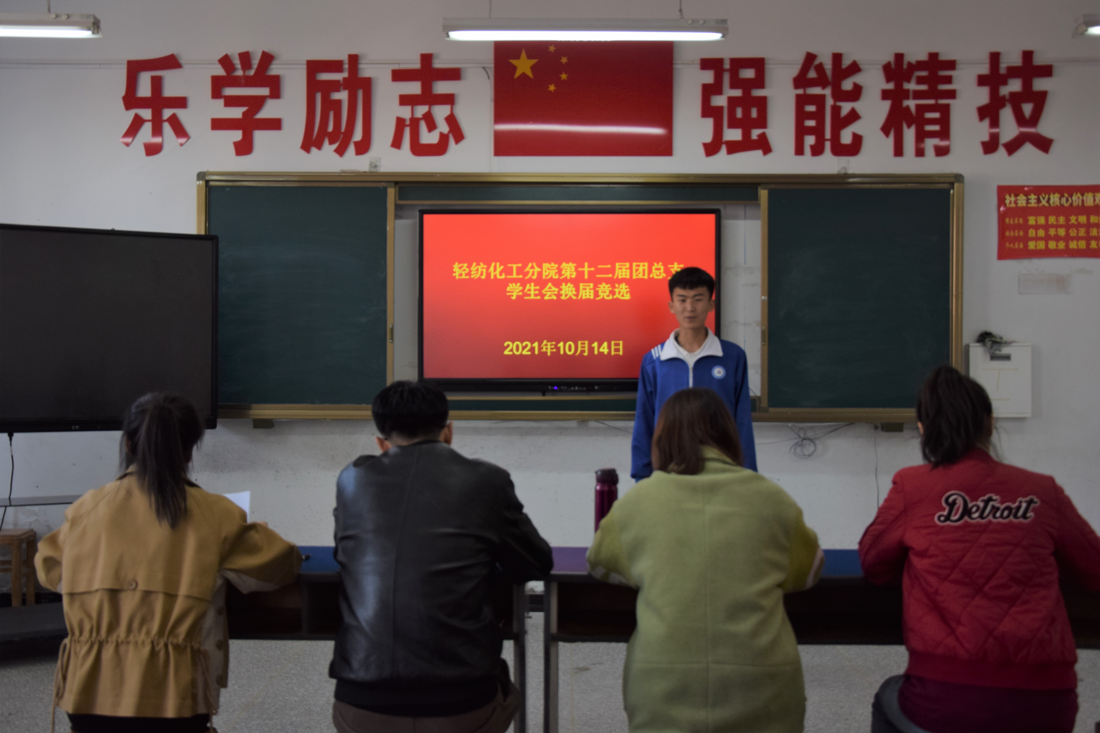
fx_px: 1192
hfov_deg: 49.6
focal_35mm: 39
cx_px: 550
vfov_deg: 34.2
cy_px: 366
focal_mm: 26
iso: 400
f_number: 4.5
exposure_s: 1/100
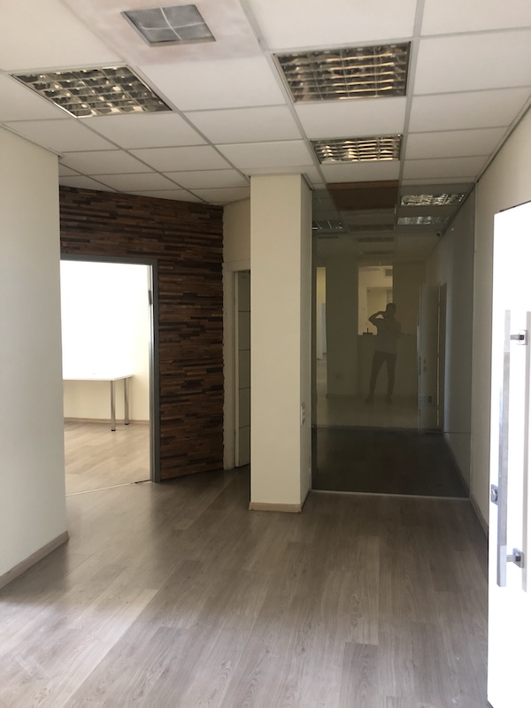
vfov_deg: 63.4
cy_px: 354
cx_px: 266
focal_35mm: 28
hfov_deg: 49.7
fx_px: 573
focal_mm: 4
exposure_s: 1/13
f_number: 1.8
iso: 100
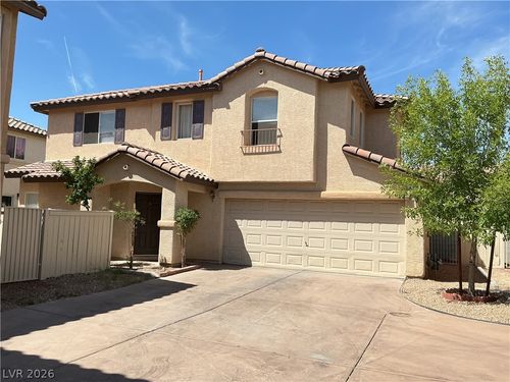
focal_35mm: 29
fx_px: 427
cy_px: 191
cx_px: 255
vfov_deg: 48.2
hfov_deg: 61.7
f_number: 1.8
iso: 25
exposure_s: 1/2058
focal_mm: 3
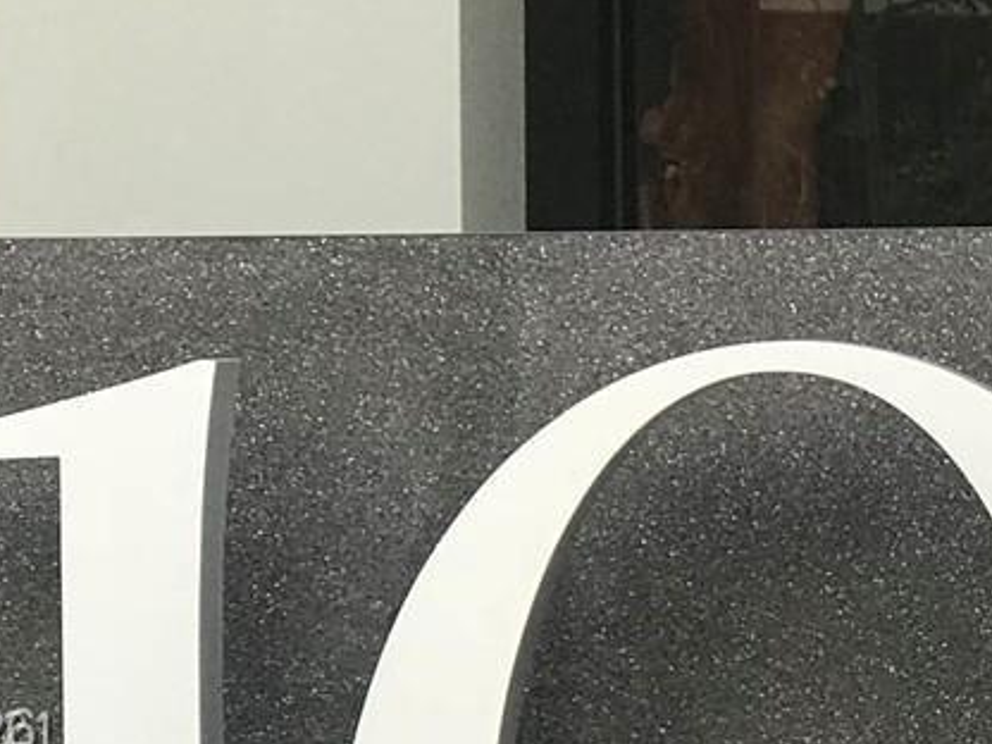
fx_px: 6276
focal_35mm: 219
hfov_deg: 8.9
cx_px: 1202
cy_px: 734
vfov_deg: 6.8
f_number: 2.8
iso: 50
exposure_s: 1/93
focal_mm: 6.6
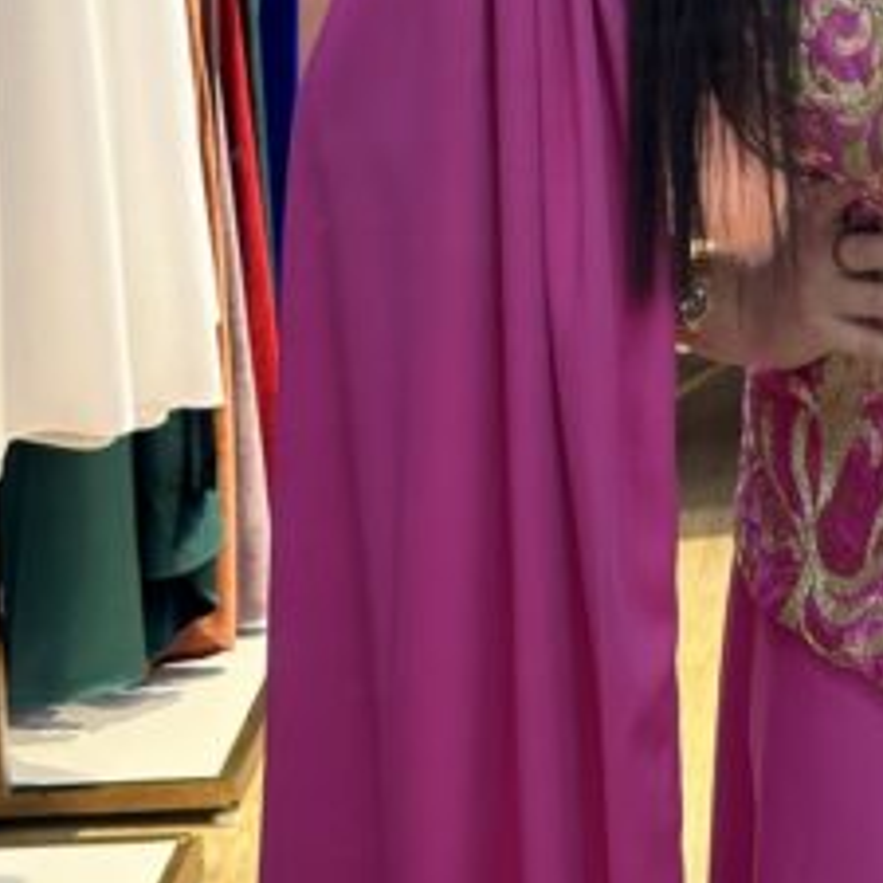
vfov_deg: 11.9
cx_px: 942
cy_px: -194
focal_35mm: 143
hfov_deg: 12.0
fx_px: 4127
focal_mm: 6.86
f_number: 1.78
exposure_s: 1/100
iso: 125
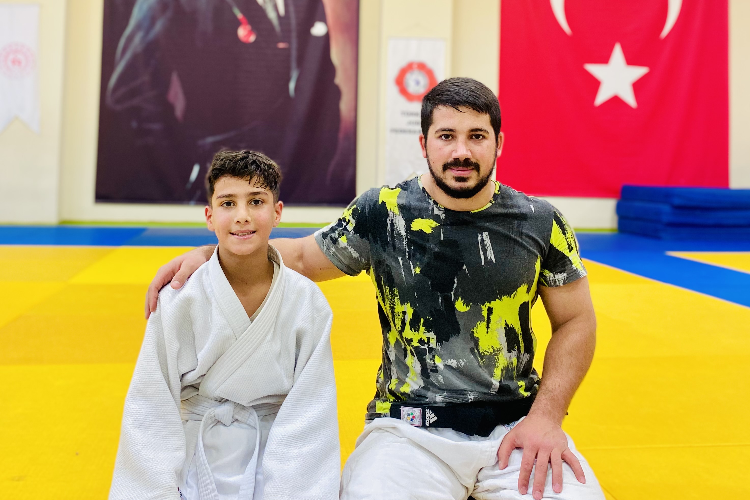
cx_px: 369
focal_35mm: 37
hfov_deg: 51.9
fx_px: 771
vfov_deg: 35.2
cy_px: 129
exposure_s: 1/50
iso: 125
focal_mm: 4.25
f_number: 1.8
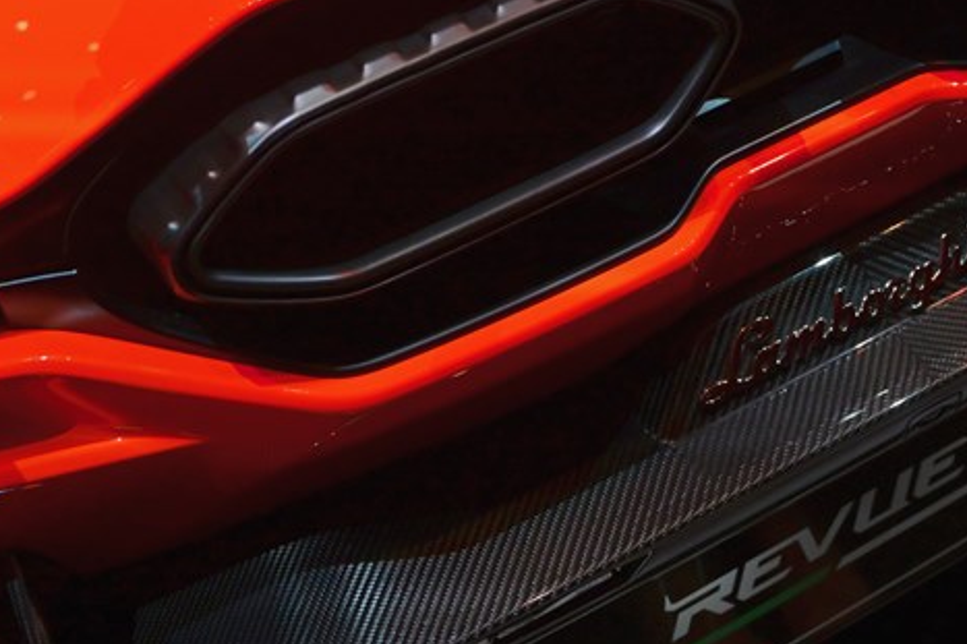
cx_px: 805
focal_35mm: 69
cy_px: -28
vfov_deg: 19.0
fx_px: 1855
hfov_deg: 28.4
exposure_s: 1/1250
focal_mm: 31.5
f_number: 3.5
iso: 1600
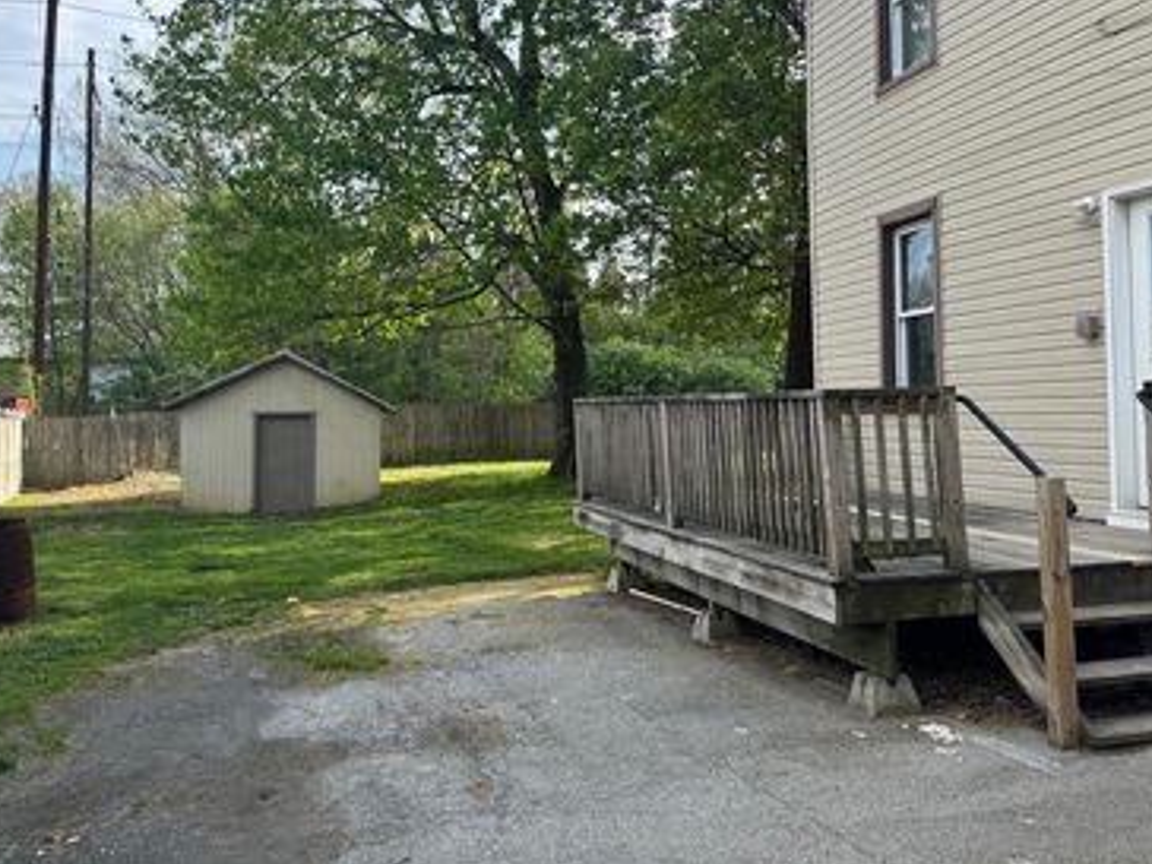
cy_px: 359
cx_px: 589
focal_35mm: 33
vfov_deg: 42.8
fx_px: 1098
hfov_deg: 55.3
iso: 80
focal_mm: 6.76
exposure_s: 1/1339
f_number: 1.78
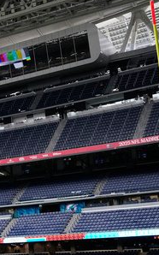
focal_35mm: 84
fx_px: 583
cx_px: -209
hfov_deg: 12.5
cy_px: 185
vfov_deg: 24.4
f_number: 4
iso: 2500
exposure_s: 1/640
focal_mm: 24
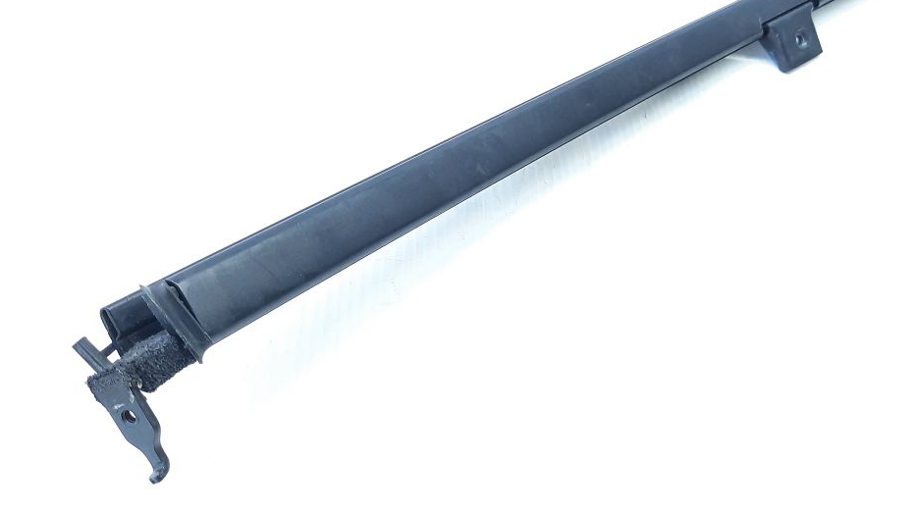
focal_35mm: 35
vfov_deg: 33.3
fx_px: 851
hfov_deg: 56.3
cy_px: 162
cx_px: 537
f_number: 2
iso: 200
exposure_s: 1/50
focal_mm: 4.6
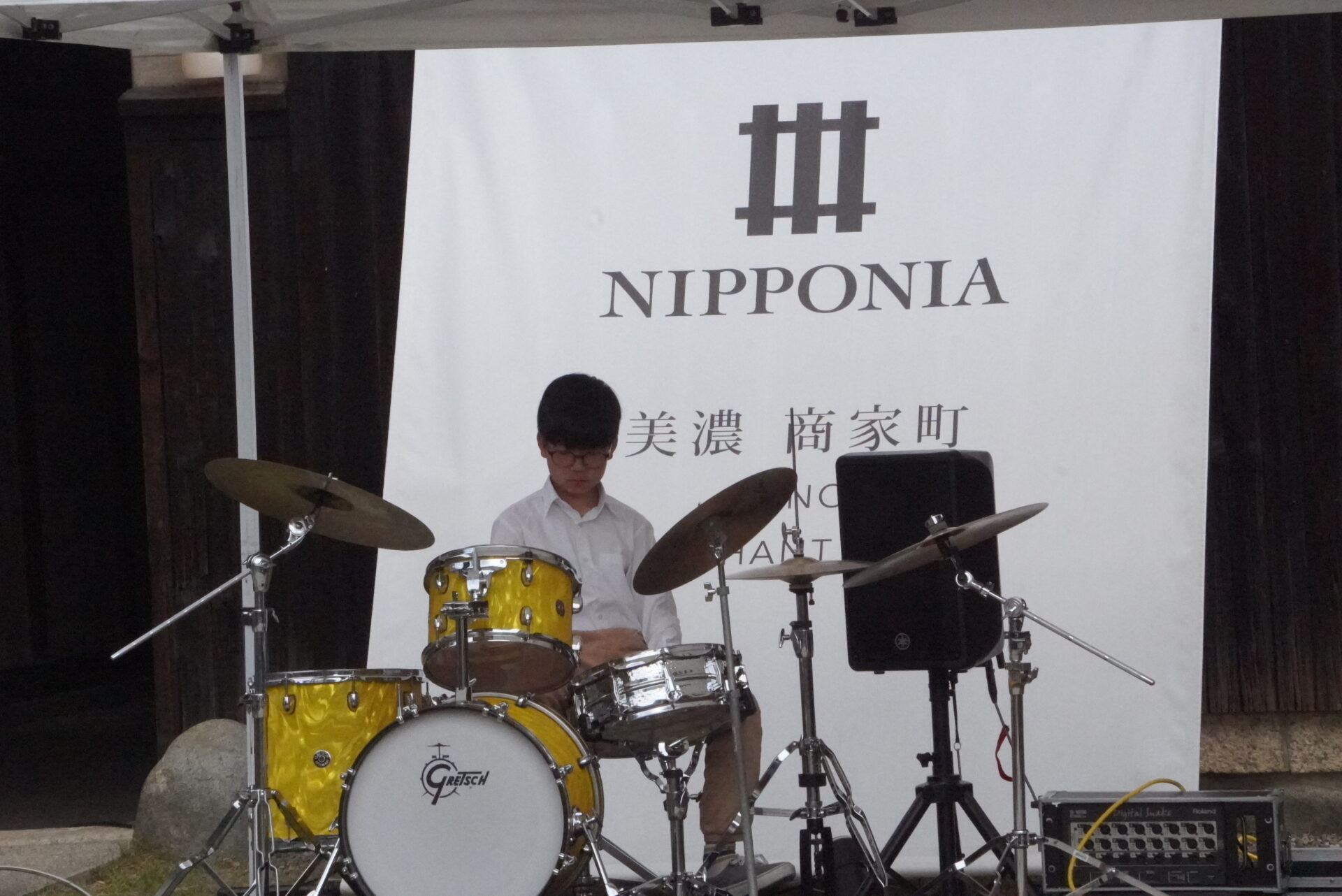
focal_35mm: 224
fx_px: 8335
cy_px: 448
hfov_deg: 9.2
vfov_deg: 6.2
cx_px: 671
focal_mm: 149
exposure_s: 1/4000
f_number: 22
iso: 16000
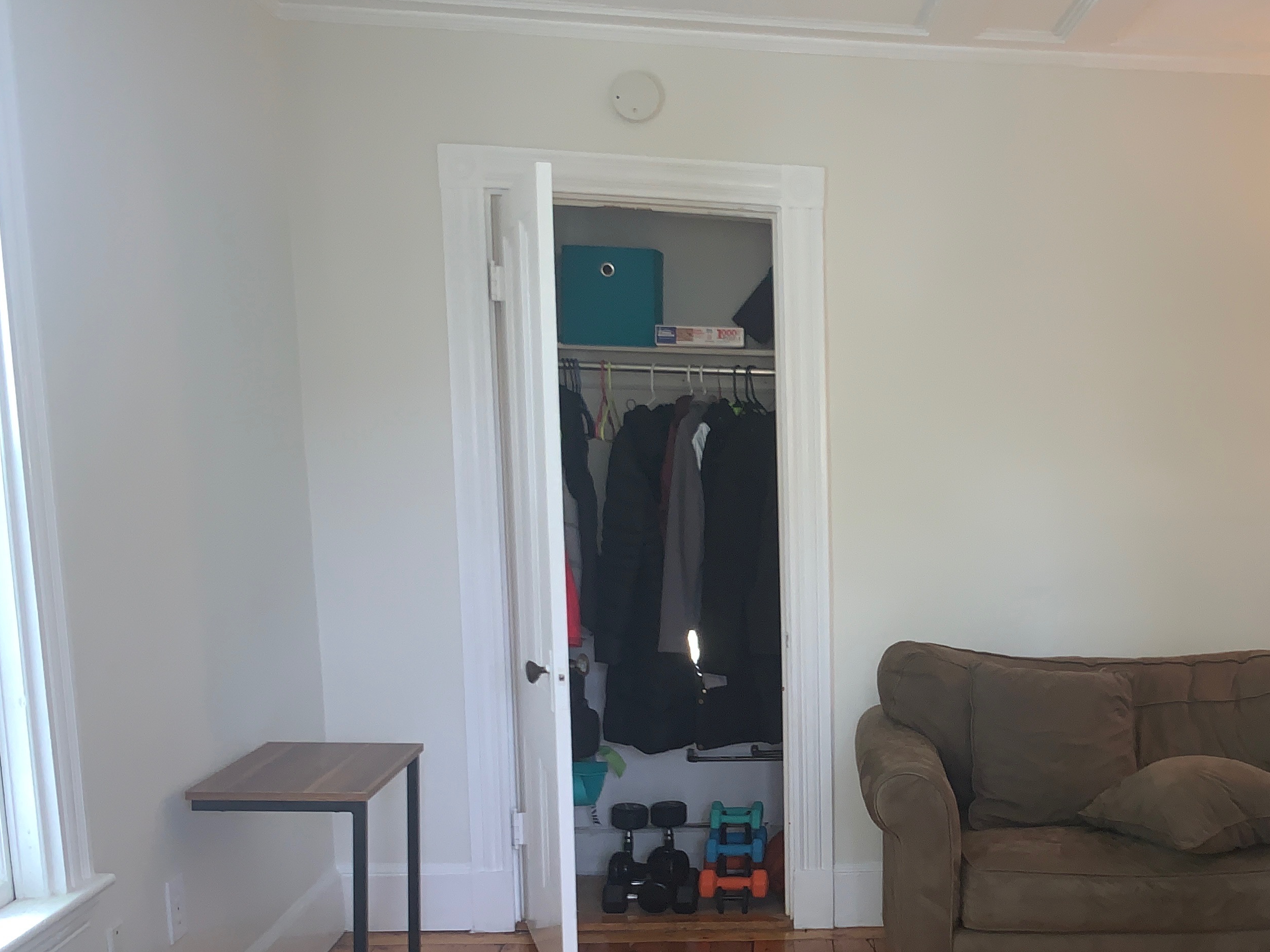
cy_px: 680
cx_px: 964
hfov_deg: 43.3
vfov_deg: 33.8
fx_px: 1541
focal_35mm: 42
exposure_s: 1/20
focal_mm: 4.25
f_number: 1.8
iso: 40
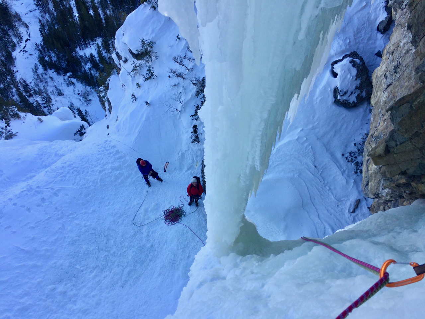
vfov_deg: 48.2
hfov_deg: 61.7
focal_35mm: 29
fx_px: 356
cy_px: 160
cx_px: 212
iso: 32
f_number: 2.2
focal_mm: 4.15
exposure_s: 1/540
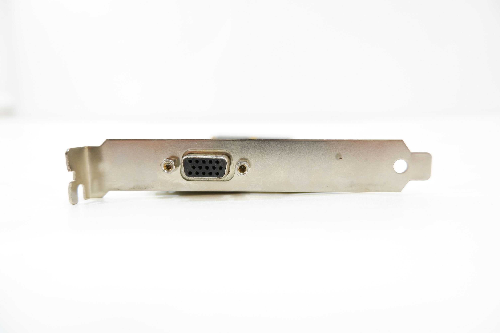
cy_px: 166
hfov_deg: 76.1
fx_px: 319
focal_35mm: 23
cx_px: 250
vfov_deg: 55.0
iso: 200
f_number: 3.5
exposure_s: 1/60
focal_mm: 15
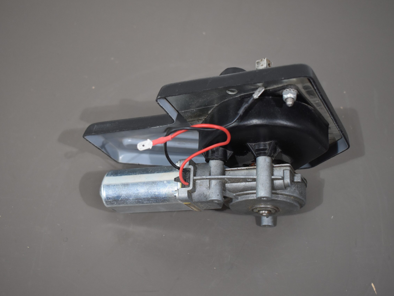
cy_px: 149
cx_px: 181
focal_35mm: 48
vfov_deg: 30.5
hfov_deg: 40.0
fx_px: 541
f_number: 4.2
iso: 800
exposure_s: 1/125
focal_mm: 29
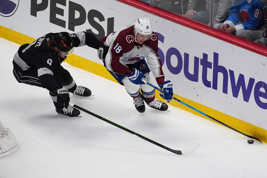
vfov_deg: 2.3
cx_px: 134
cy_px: 89
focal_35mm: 600
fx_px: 4450
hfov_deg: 3.4
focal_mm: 600
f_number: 4
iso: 2500
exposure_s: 1/2000
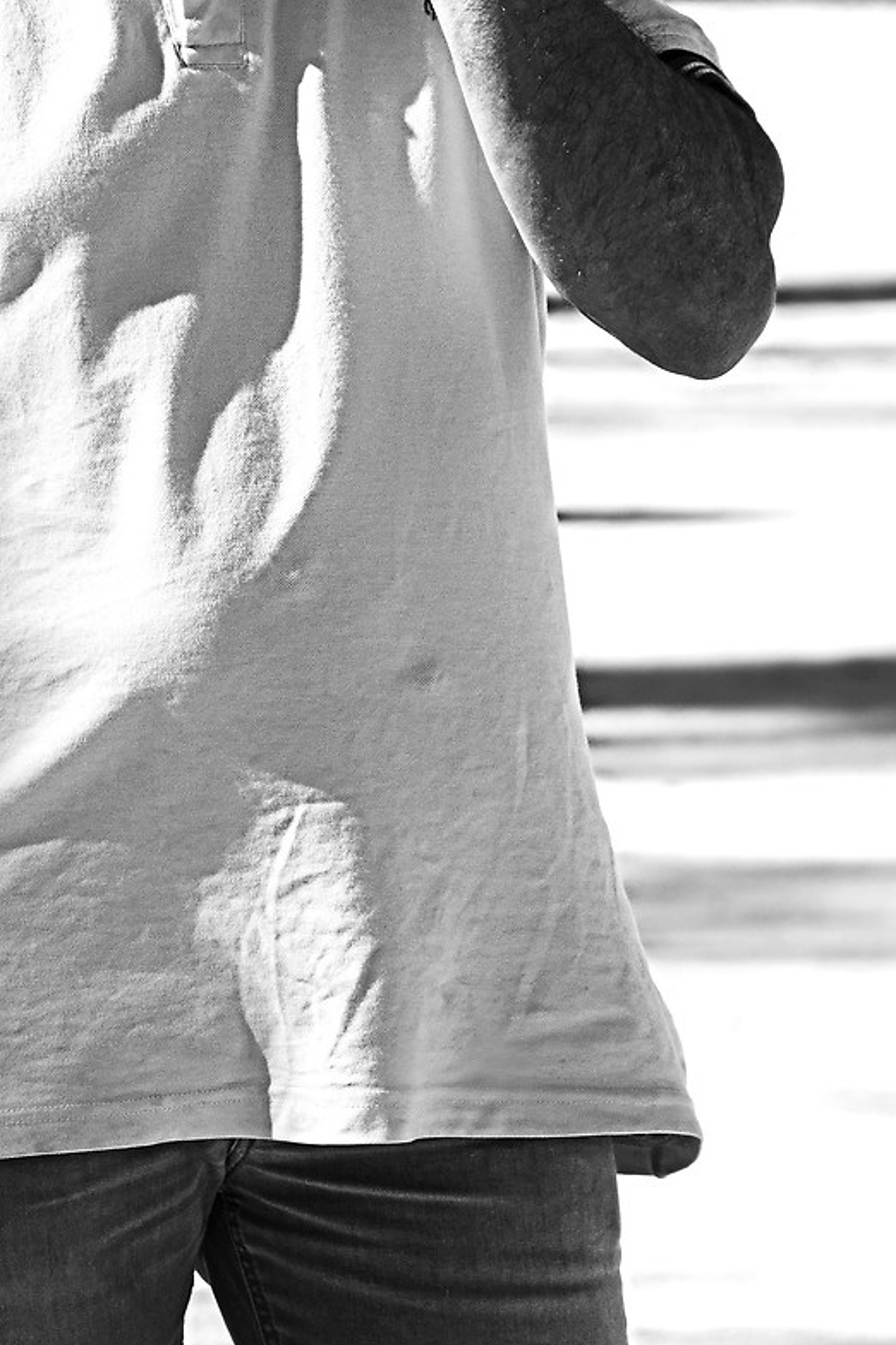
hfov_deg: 2.5
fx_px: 20942
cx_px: 398
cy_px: 818
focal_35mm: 561
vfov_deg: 3.7
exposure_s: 1/500
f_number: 5.6
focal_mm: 122
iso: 100
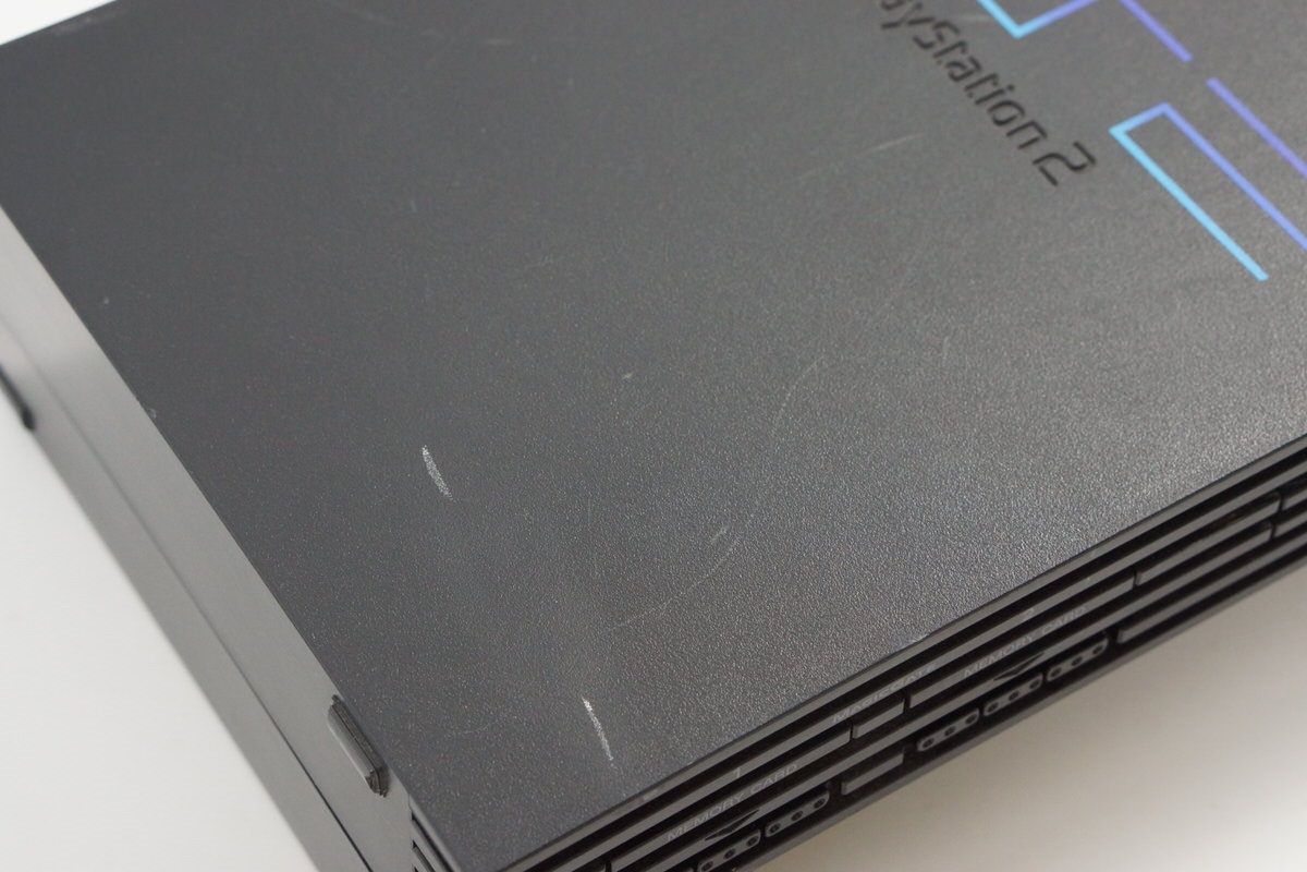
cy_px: 436
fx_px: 2723
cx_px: 654
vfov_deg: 18.2
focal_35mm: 75
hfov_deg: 27.0
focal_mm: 50
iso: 1600
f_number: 6.3
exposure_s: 1/60
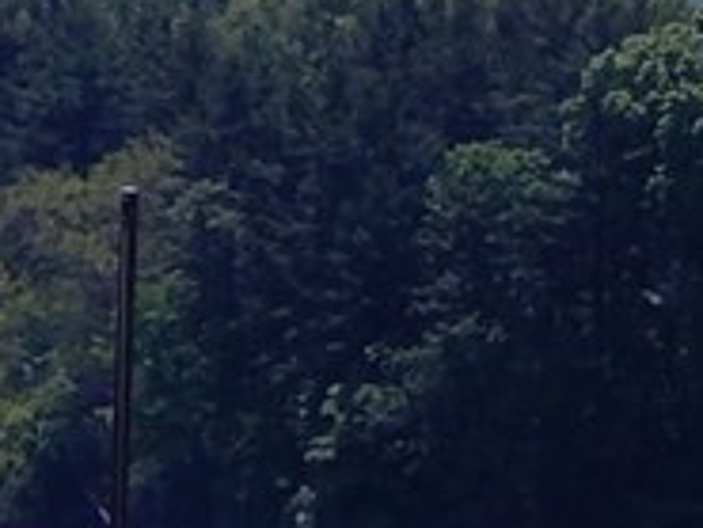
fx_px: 17964
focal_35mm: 884
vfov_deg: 1.7
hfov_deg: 2.2
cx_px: -251
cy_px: 494
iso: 125
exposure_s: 1/1250
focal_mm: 28.7
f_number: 5.1
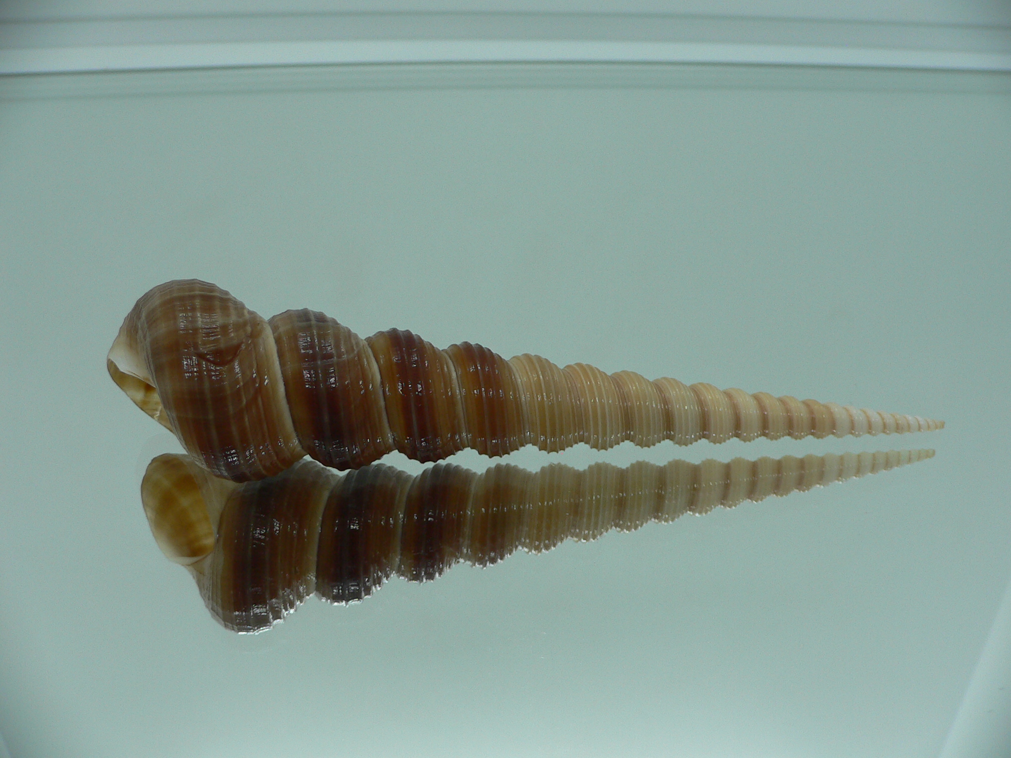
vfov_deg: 40.7
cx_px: 506
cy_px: 379
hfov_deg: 52.6
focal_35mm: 35
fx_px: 1022
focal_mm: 4.6
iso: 80
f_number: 2.8
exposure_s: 1/60
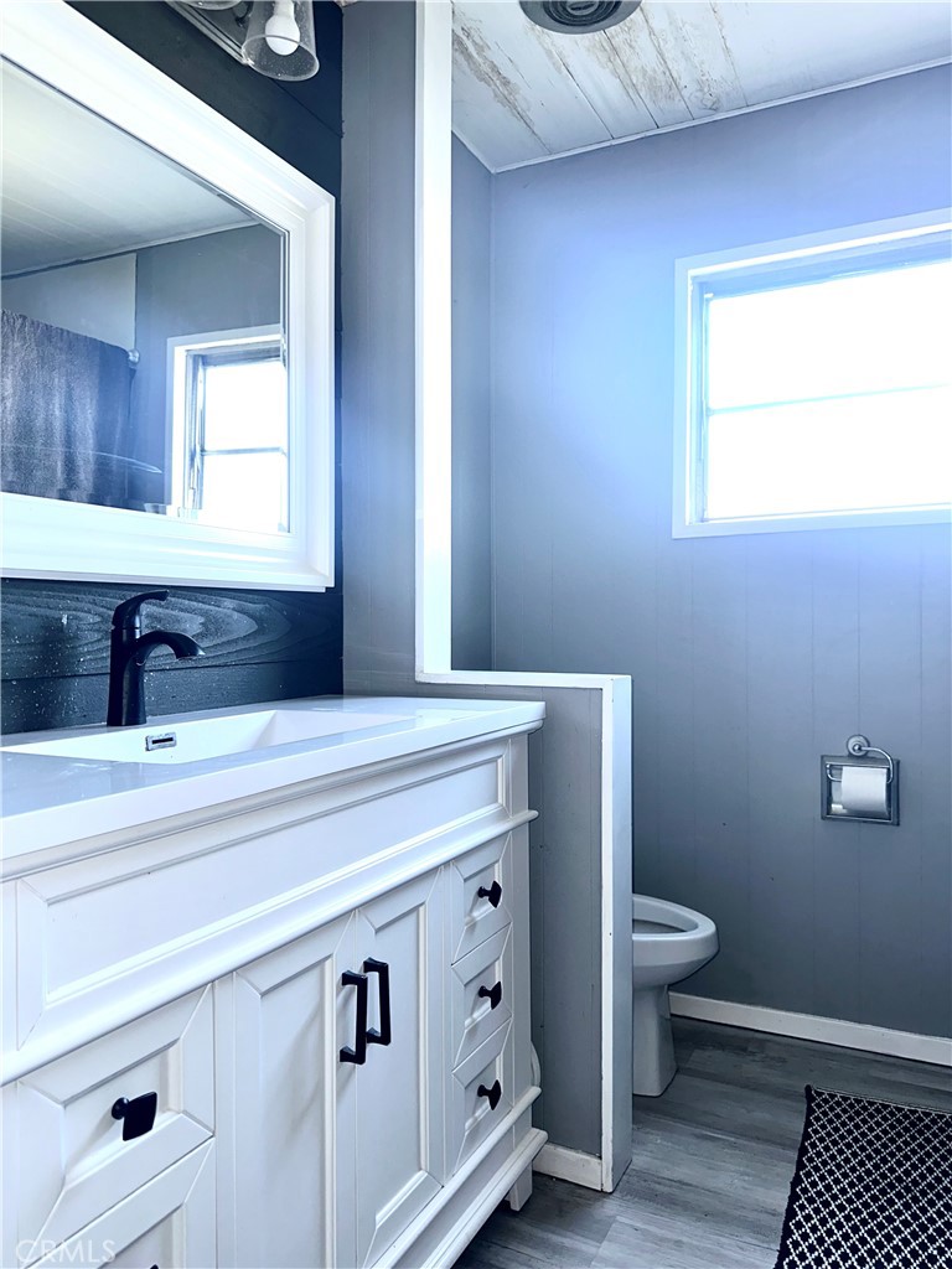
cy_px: 634
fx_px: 880
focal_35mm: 24
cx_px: 476
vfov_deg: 71.6
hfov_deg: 56.8
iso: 64
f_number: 1.78
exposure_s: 1/30
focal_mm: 6.86
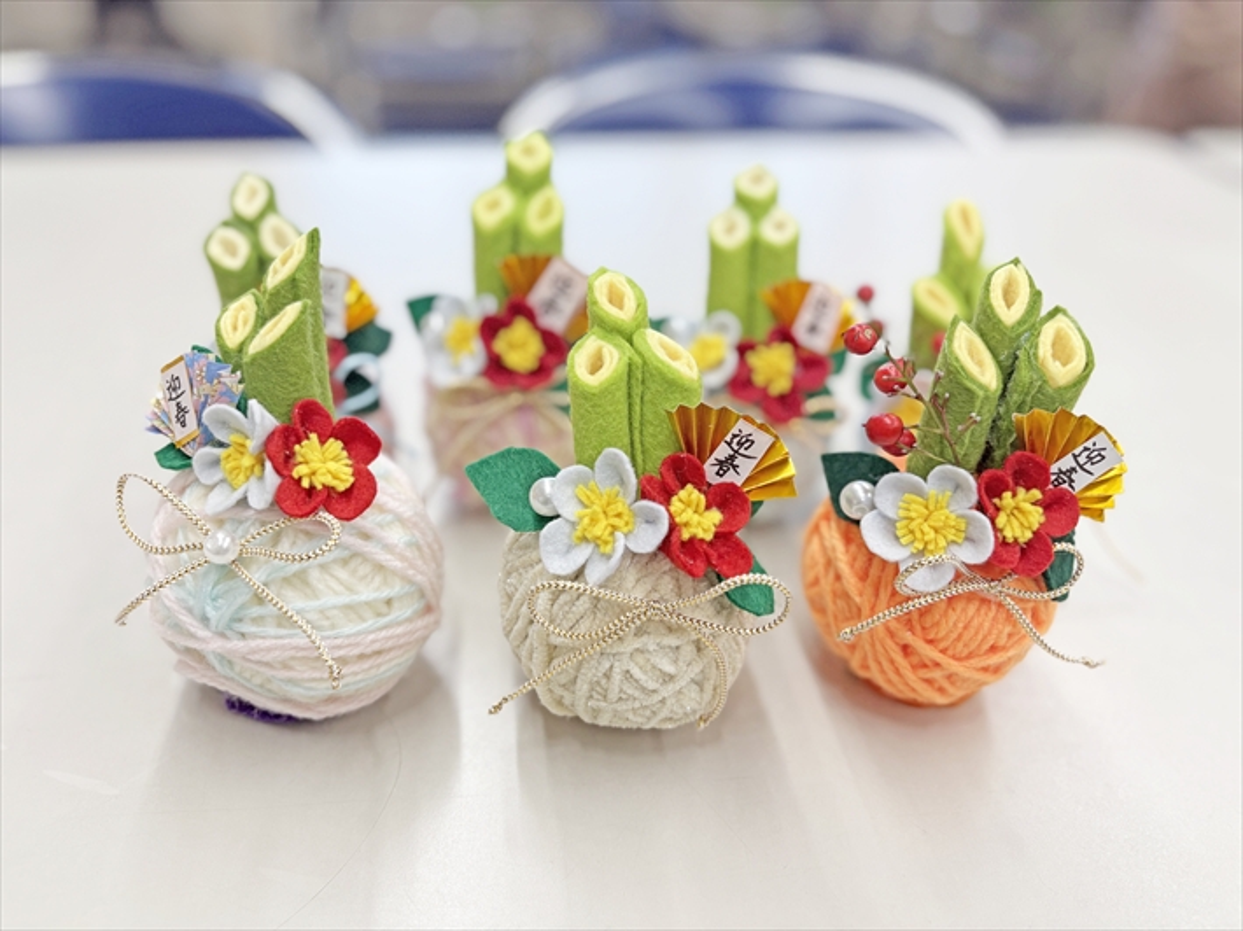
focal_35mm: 26
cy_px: 466
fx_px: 933
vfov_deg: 53.0
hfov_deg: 67.3
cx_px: 622
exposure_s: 1/120
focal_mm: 5.96
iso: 100
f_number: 1.6
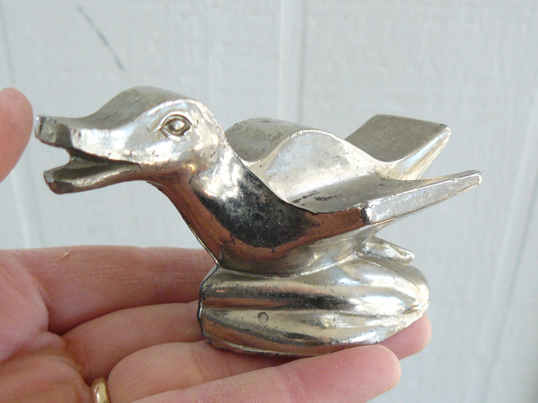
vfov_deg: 24.4
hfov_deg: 32.2
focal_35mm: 60
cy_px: 202
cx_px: 269
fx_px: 933
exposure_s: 1/30
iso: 125
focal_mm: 6.6
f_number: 2.8
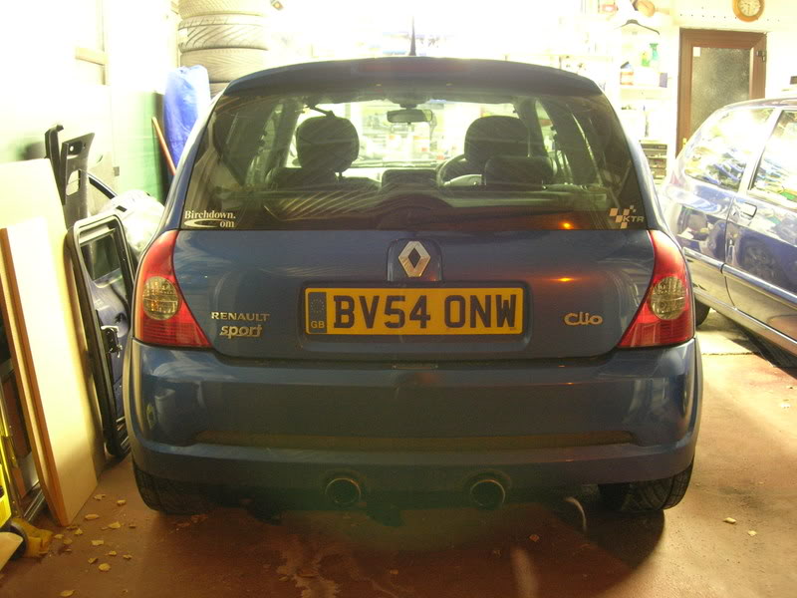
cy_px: 299
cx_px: 398
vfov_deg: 37.7
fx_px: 875
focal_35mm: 38
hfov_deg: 49.0
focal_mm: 7.8
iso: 200
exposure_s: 1/1.6
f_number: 2.8
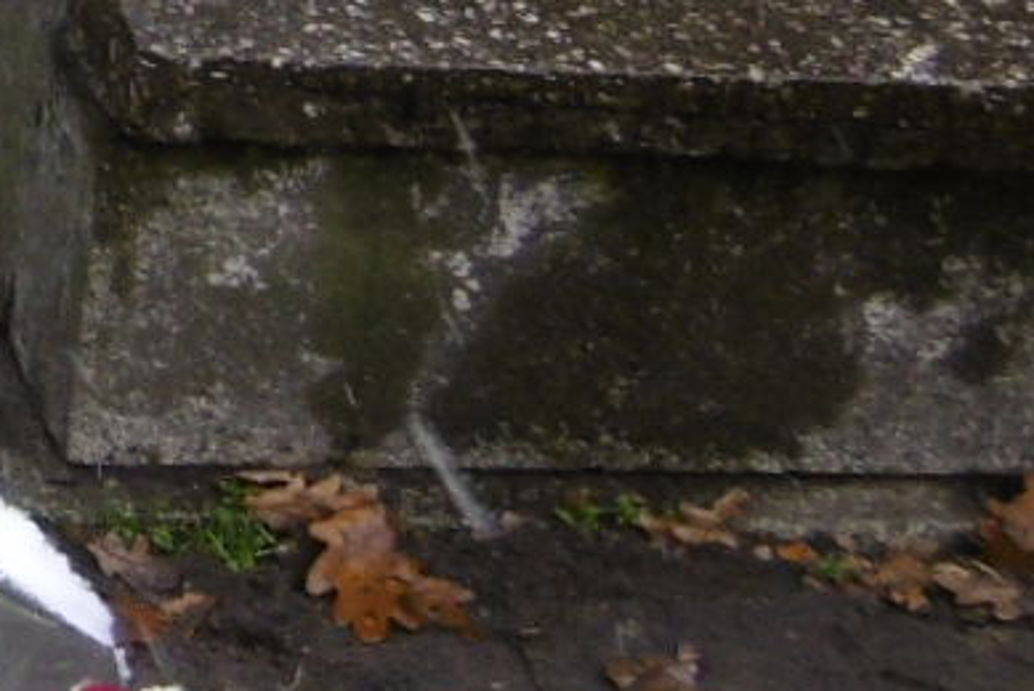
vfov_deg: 7.3
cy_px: -1106
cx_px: -1443
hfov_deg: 10.2
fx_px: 5030
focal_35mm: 175
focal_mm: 5.8
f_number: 3.5
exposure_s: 1/100
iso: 100
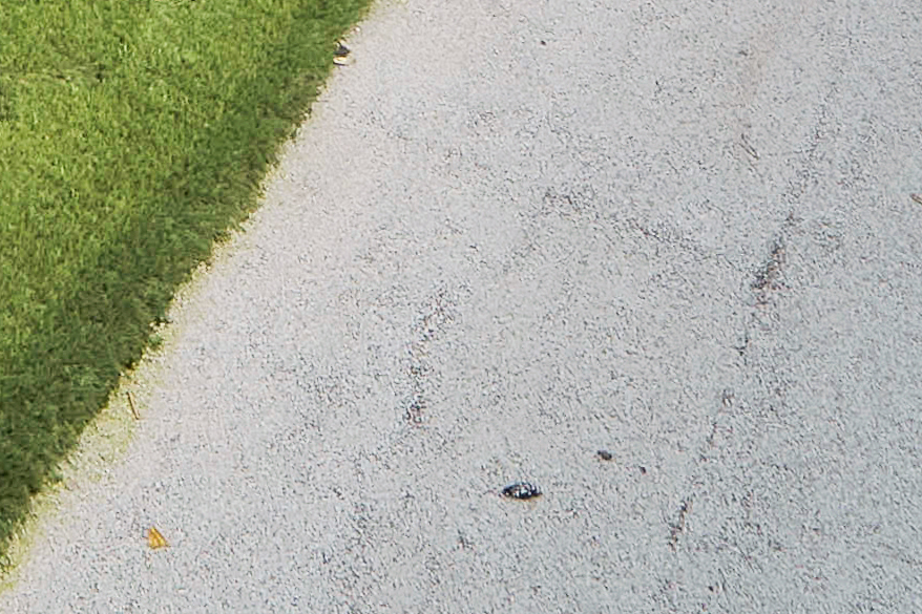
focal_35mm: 82
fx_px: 2100
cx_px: -556
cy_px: -1436
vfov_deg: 9.9
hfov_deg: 20.3
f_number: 10
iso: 100
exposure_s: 1/160
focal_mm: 12
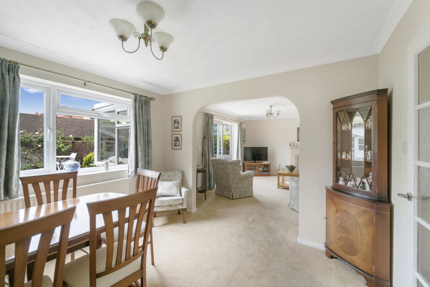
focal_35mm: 14
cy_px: 144
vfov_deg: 81.3
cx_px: 215
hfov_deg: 104.2
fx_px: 167
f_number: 6.3
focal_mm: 14
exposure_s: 1/13
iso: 320
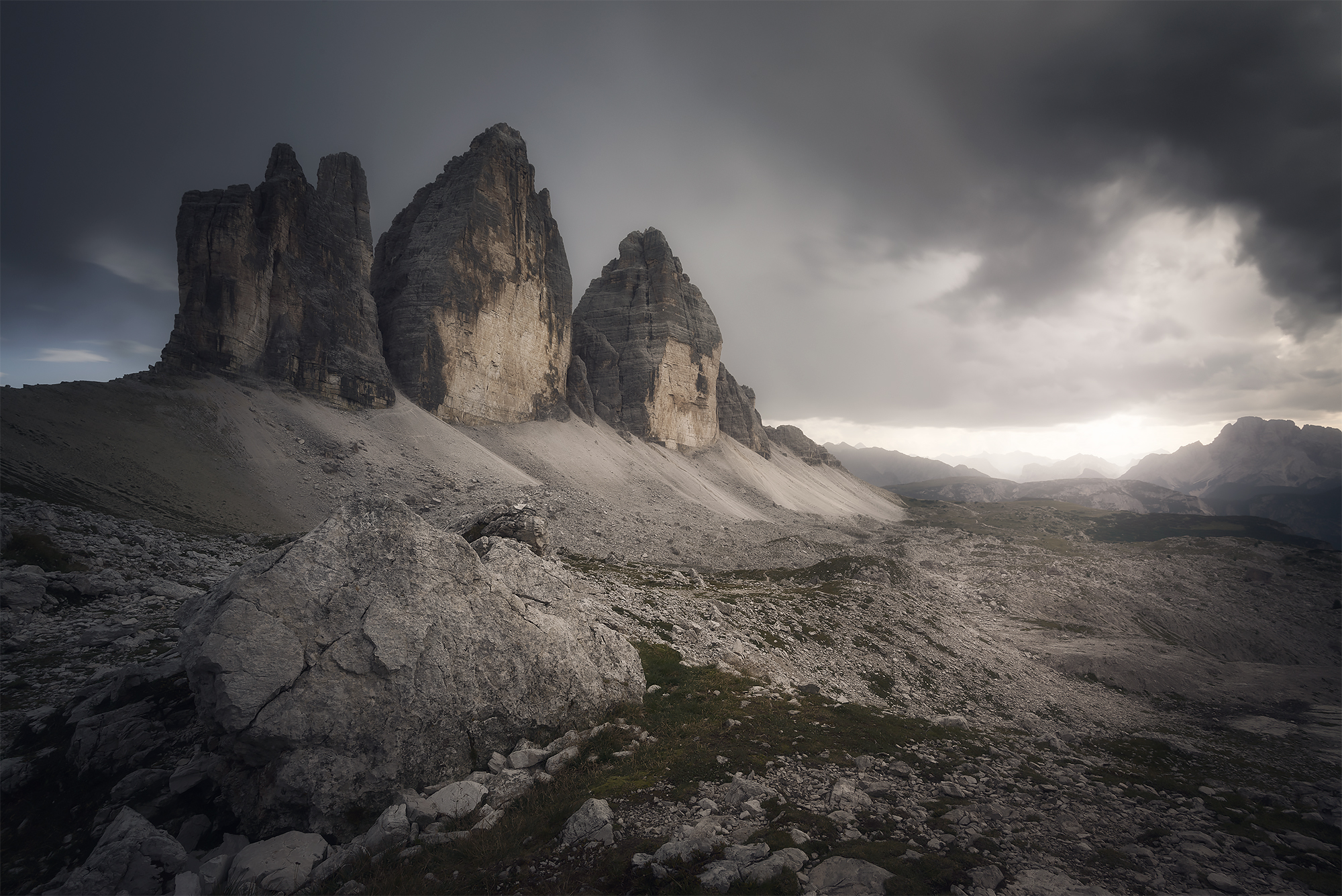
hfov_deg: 96.7
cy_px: 448
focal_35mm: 16
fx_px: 597
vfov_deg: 73.8
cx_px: 671
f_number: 16
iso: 100
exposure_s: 25
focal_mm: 16
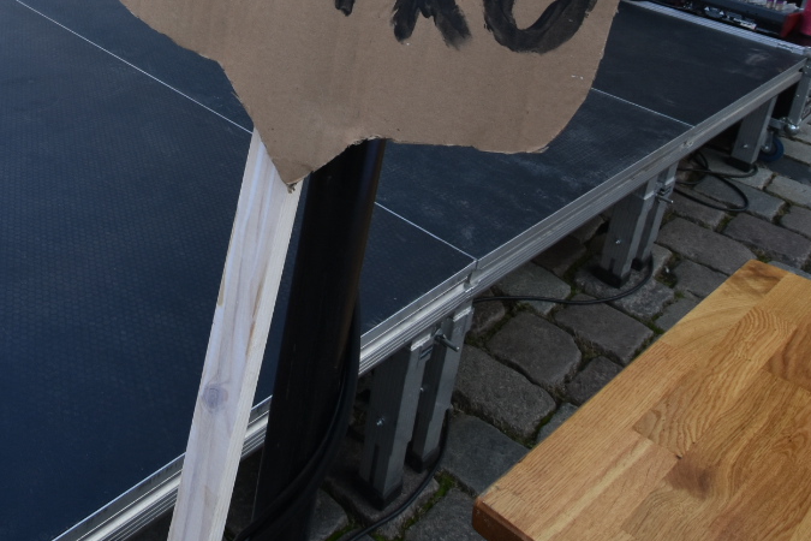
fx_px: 811
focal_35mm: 36
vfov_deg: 32.9
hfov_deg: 50.1
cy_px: -36
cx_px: 166
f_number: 13
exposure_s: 1/200
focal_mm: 10
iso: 400
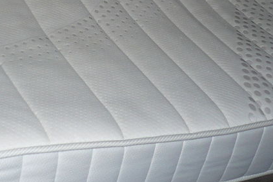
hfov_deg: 23.4
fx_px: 652
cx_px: 61
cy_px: -8
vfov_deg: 15.5
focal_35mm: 86
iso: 100
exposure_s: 1/30
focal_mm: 5.8
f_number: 2.8
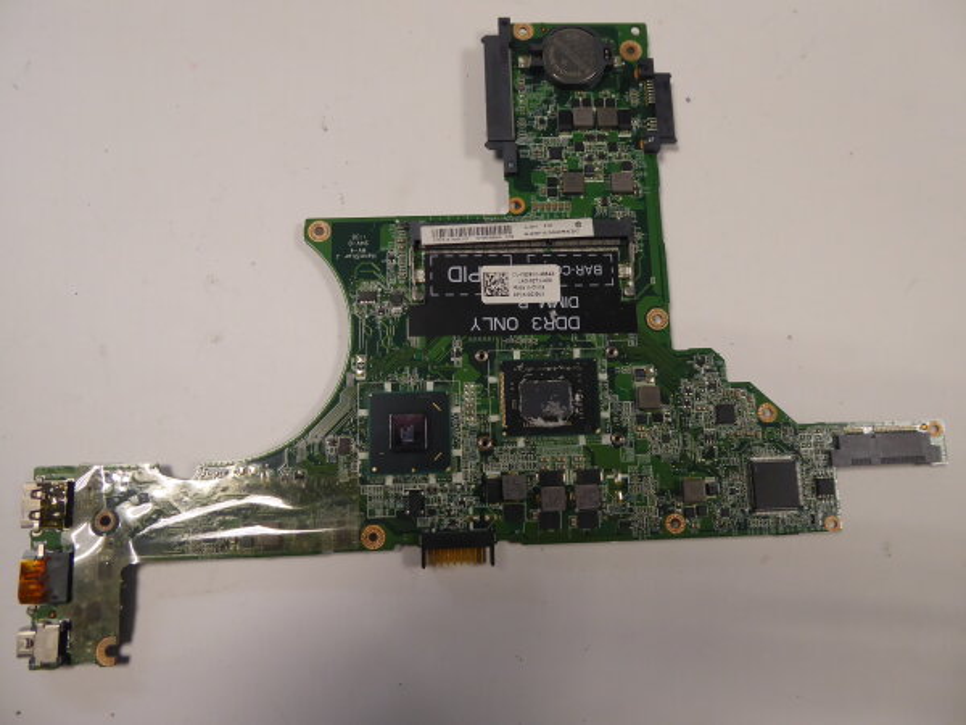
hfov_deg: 69.4
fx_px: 698
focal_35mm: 25
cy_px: 362
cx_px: 483
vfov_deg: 54.9
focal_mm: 4.3
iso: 250
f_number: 3.3
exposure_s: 1/60
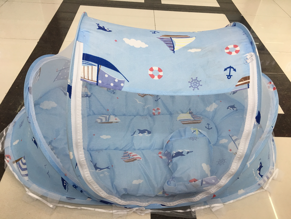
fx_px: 244
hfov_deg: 61.7
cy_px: 110
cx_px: 146
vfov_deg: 48.2
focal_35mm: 29
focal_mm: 4.15
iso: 50
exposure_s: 1/33
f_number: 2.2
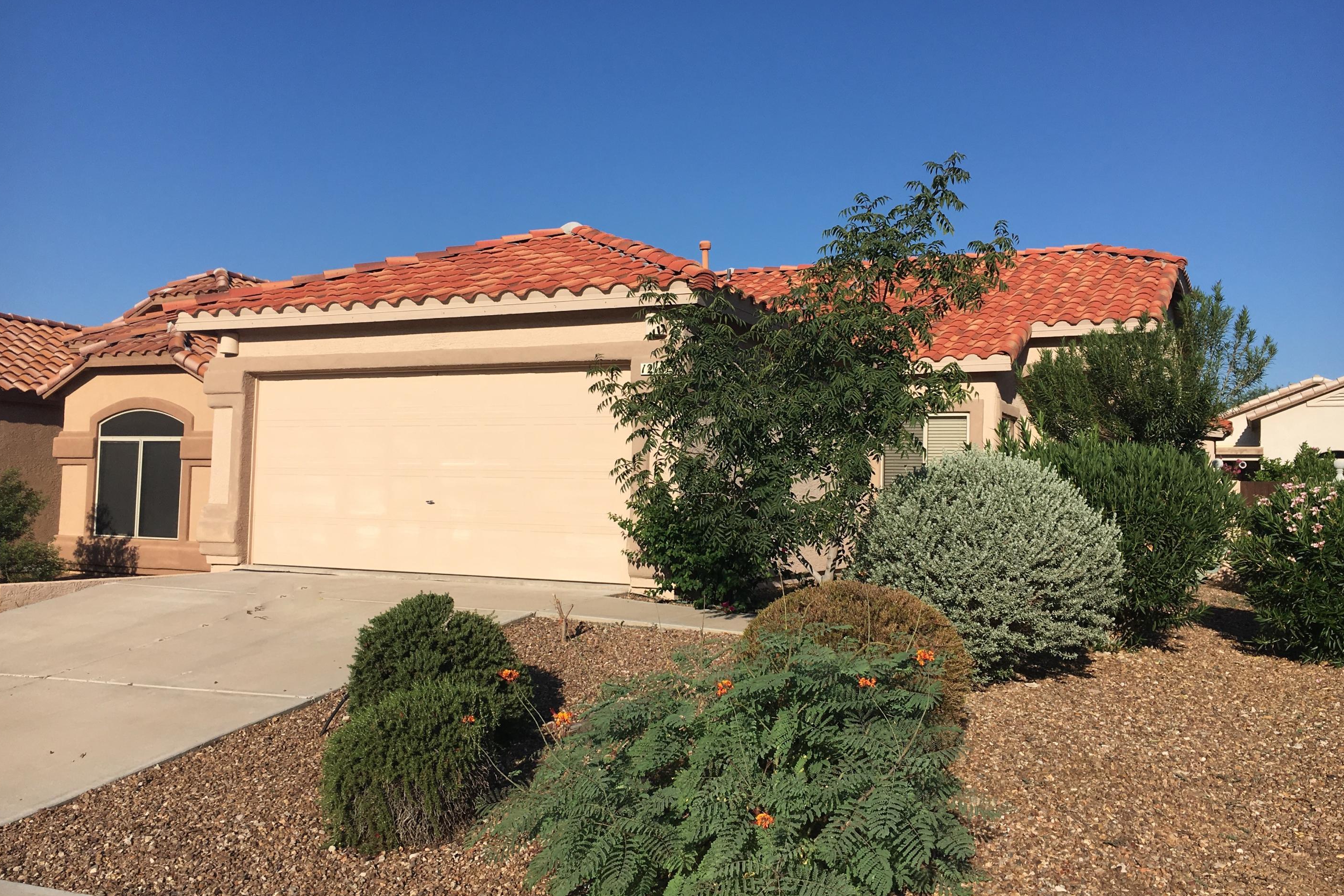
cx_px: 676
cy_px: 433
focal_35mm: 32
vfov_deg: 41.1
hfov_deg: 58.7
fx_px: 1195
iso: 25
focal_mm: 4.15
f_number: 2.2
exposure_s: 1/2653
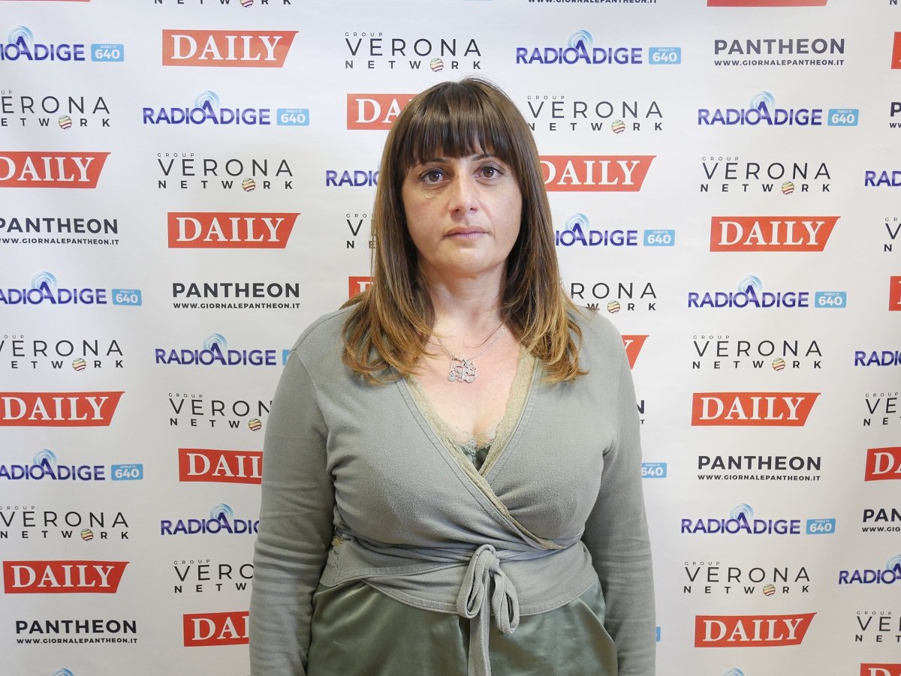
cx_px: 450
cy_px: 338
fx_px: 989
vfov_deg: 37.7
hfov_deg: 49.0
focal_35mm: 38
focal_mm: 19
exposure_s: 1/60
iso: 2000
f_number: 4.3
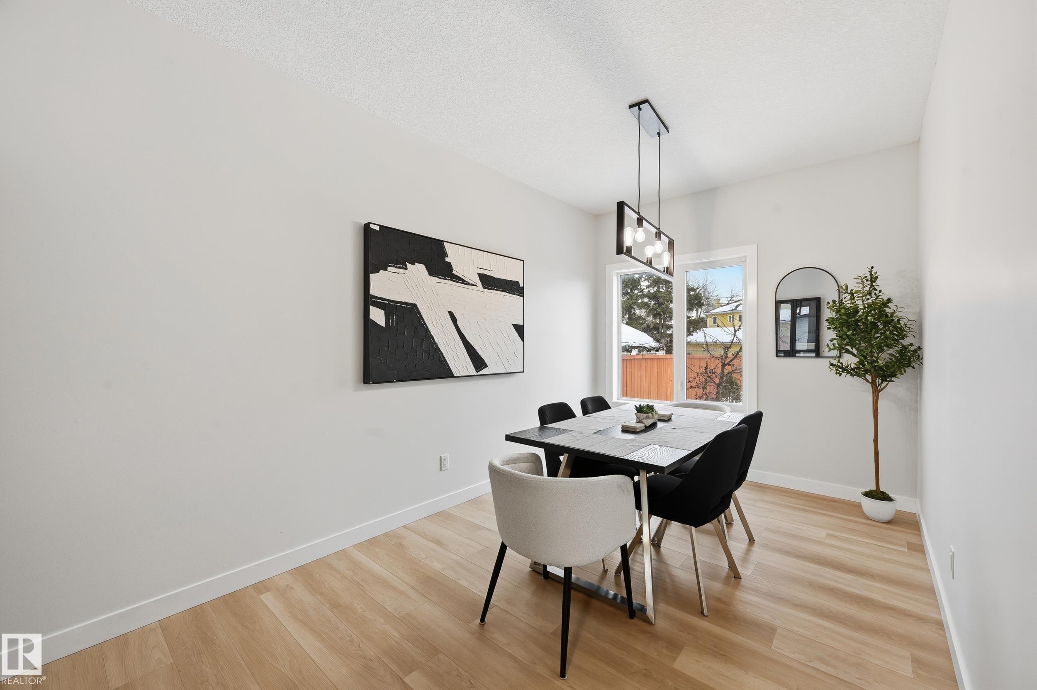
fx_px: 403
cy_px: 345
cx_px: 518
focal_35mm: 14
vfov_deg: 81.1
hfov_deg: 104.3
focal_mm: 14
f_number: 8
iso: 100
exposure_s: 1/40
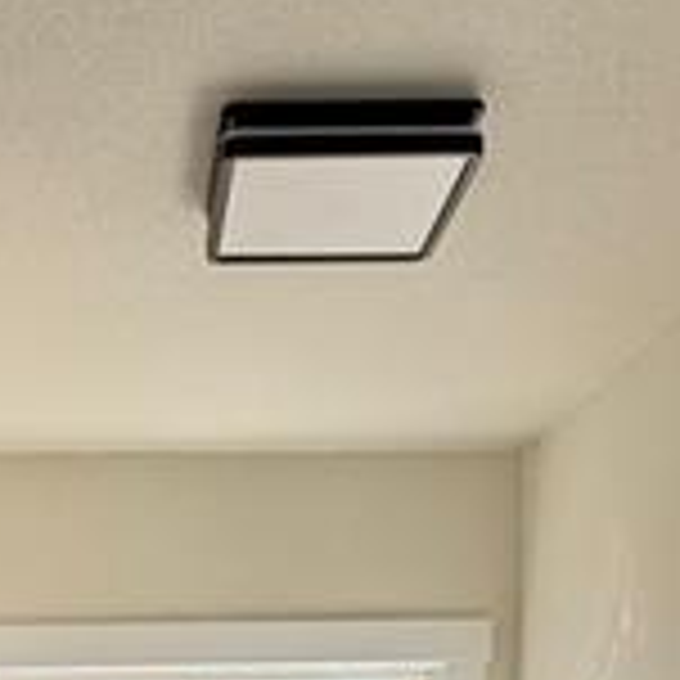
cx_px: 144
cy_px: 1166
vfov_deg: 20.6
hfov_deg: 26.8
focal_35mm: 63
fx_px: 1400
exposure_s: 1/258
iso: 64
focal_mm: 2.22
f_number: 2.2
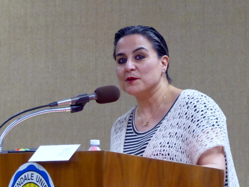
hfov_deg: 4.8
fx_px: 2978
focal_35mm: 414
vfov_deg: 3.6
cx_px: 124
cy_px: 94
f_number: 6
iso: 1600
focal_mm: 66.8
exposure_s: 1/40
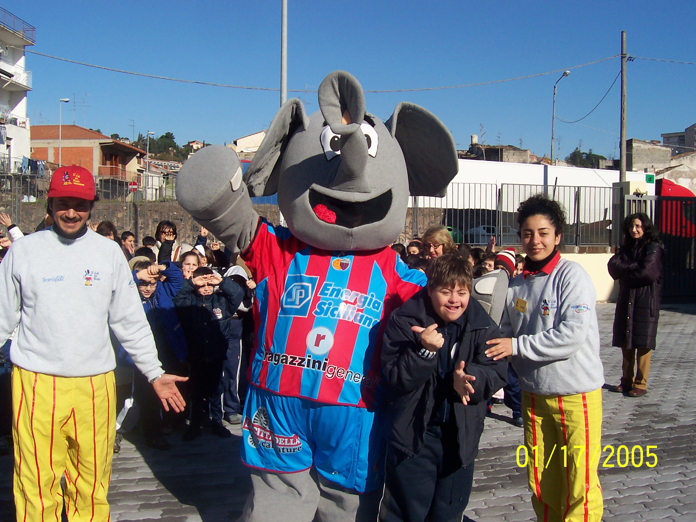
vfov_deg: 38.7
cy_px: 261
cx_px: 348
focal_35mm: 37
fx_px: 744
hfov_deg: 50.1
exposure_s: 1/1000
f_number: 5.6
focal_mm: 5.6
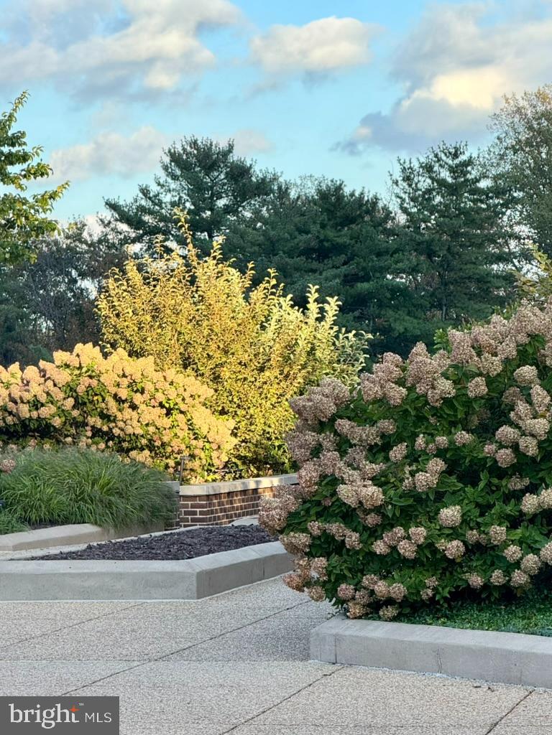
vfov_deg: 16.4
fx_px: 2551
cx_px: 276
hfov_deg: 12.3
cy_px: 368
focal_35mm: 120
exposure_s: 1/411
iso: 50
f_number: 2.8
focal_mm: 15.66
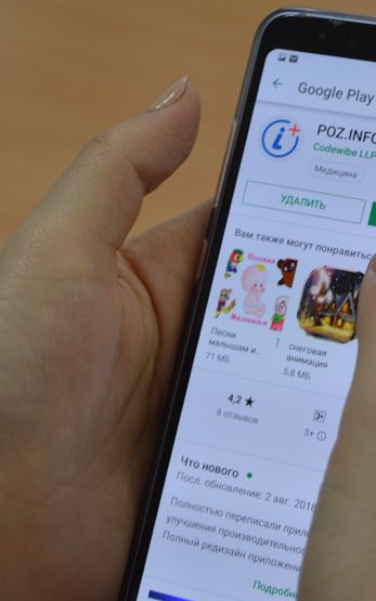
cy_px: 304
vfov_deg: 18.9
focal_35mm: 110
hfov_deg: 11.9
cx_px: 282
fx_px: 1803
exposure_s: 1/40
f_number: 4.8
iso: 400
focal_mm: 40
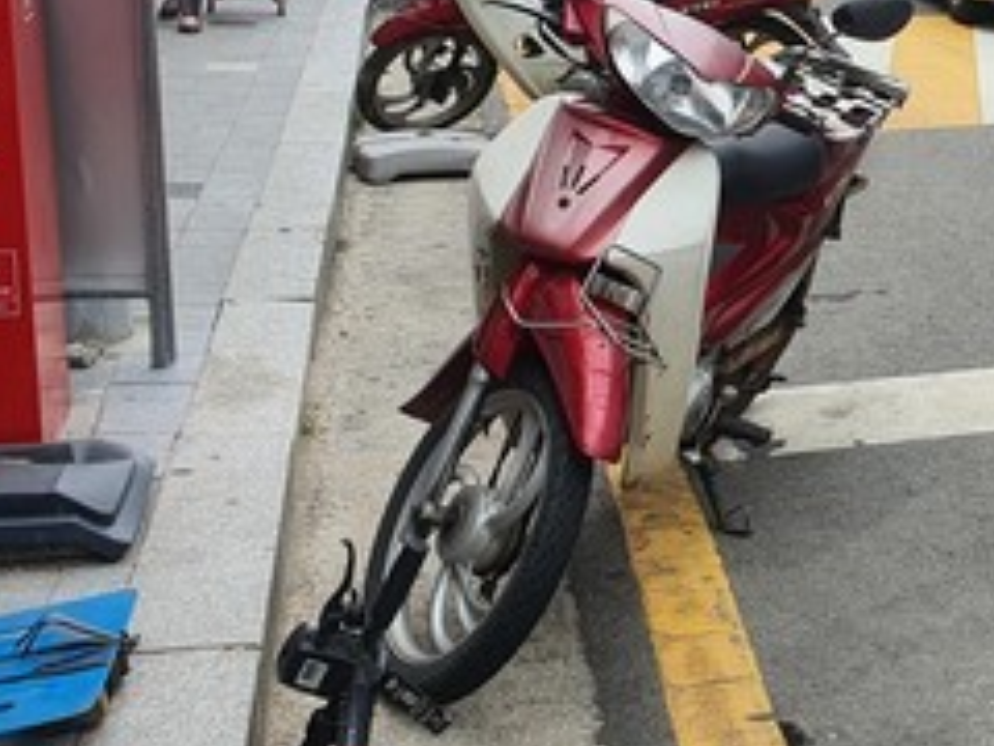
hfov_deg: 27.1
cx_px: 1118
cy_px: 182
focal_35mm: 65
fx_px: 1866
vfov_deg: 22.4
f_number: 2.4
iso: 50
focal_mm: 4.3
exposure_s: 1/858
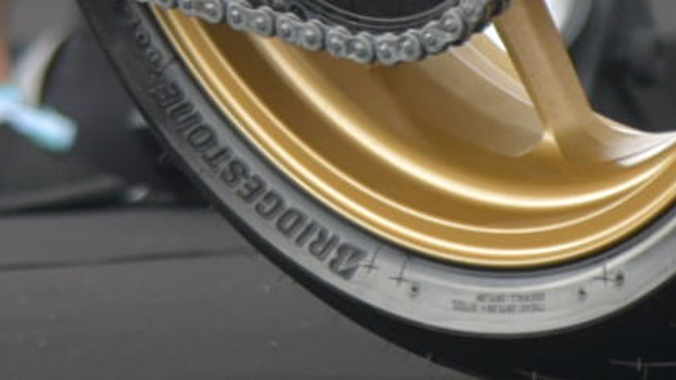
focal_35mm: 685
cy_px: -711
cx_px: -260
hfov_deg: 3.1
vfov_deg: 1.8
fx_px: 12279
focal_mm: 92
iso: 640
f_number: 4
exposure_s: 1/640
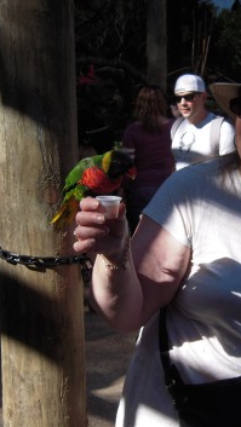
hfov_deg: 16.2
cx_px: 197
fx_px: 839
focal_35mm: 74
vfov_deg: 28.6
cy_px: 217
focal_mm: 8.9
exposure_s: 1/500
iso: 100
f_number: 3.5
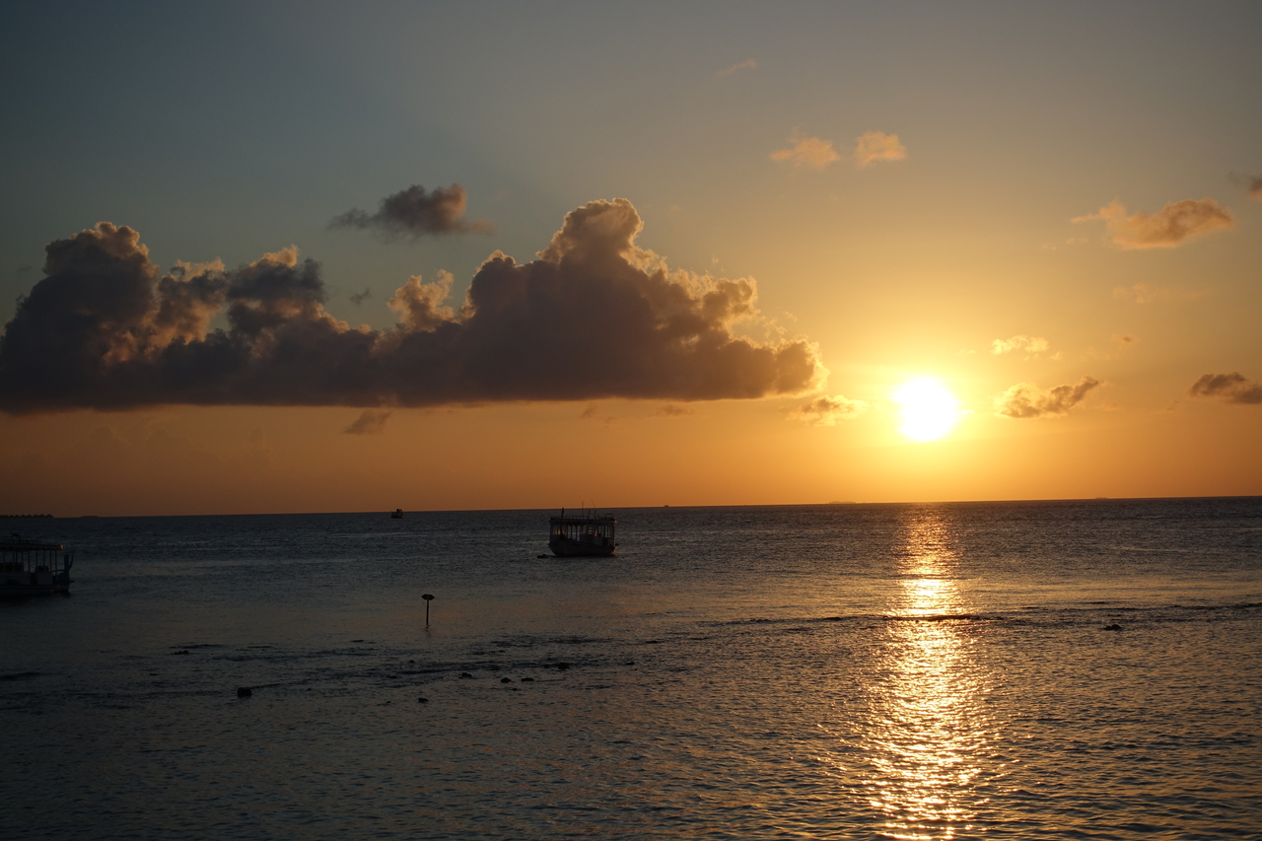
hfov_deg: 28.8
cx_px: 631
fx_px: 2453
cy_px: 420
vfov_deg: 19.5
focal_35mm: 70
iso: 125
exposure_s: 1/320
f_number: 4
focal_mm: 25.53
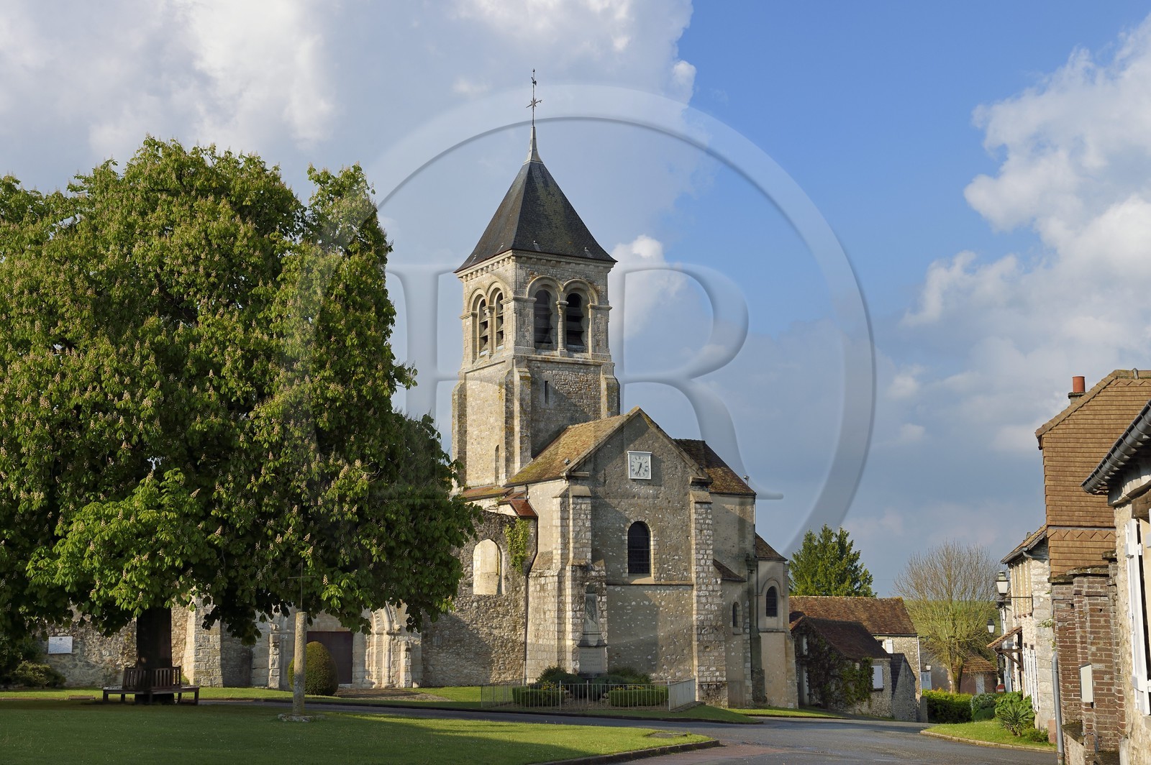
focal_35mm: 50
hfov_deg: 39.6
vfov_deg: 26.9
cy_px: 382
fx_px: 1597
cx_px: 576
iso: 200
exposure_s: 1/250
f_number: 14
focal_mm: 50
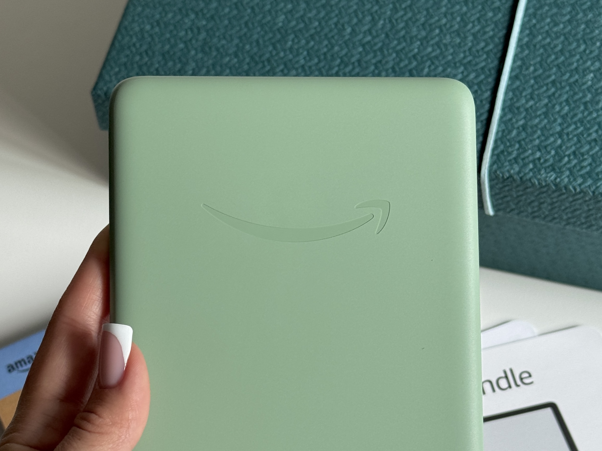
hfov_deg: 39.7
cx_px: 301
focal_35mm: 48
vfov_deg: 30.3
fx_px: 835
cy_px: 226
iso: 64
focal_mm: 6.76
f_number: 1.78
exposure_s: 1/121
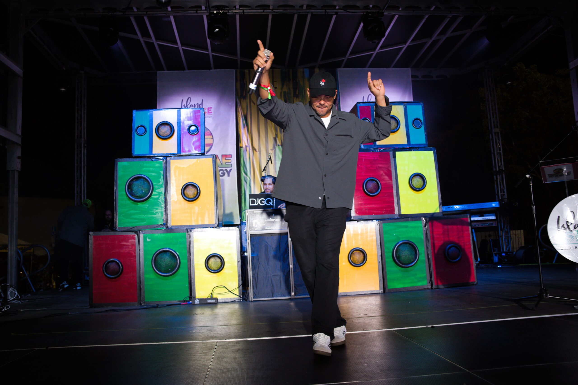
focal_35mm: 31
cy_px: 192
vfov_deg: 42.2
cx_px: 289
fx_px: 499
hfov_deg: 60.1
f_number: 4
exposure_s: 1/160
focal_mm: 31.1
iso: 1250
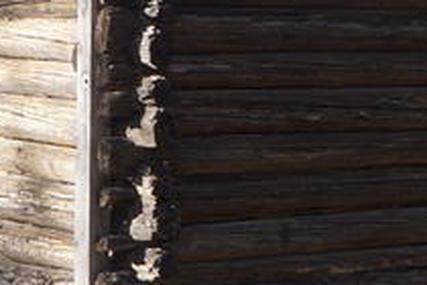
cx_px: 620
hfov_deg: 11.0
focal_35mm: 180
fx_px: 2133
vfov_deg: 7.6
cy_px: 123
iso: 200
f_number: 6.3
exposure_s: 1/160
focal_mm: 21
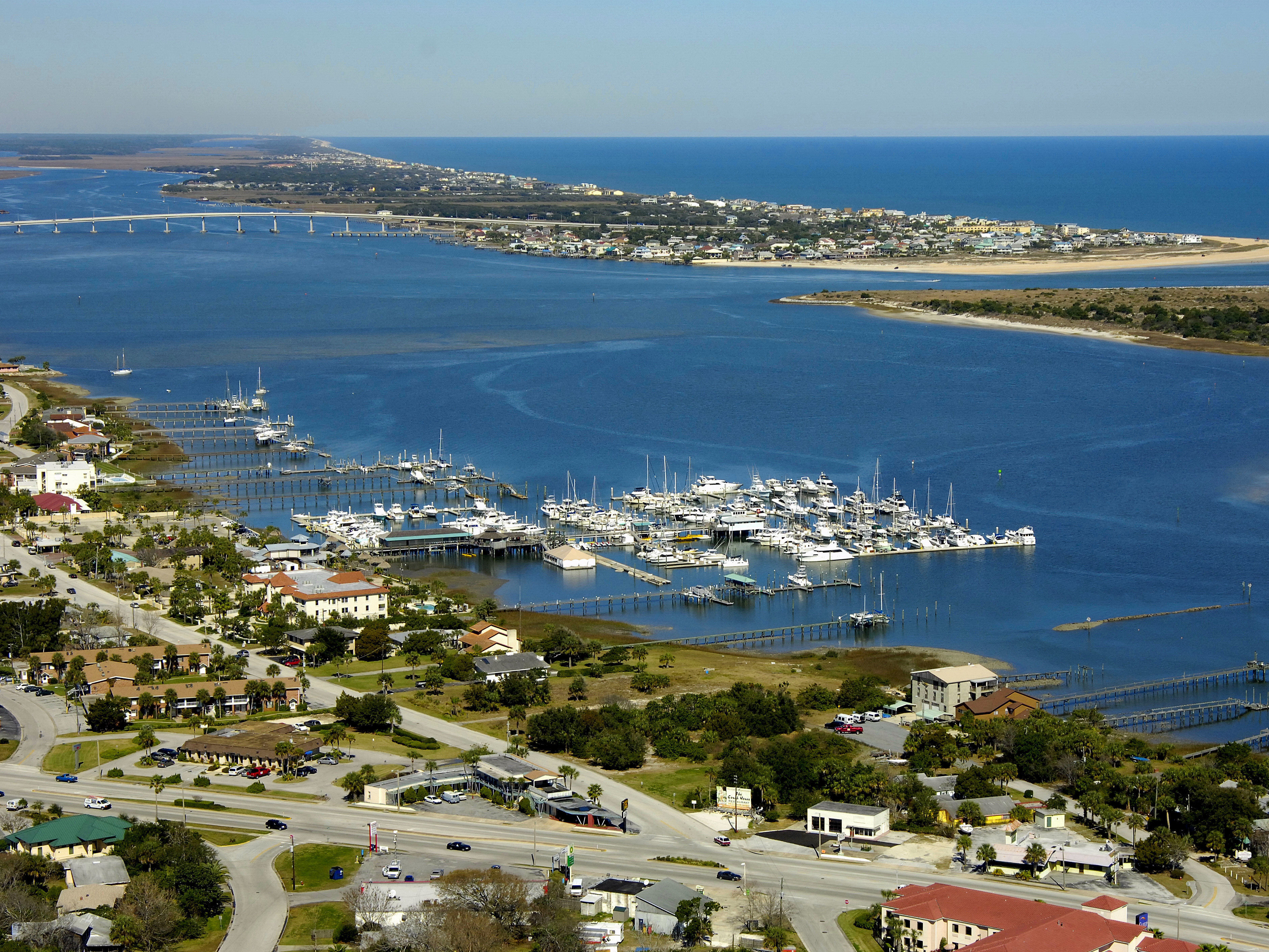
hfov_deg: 24.7
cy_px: 480
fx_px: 2896
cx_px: 708
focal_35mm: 79
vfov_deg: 18.7
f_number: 9
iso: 400
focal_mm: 48
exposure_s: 1/1000
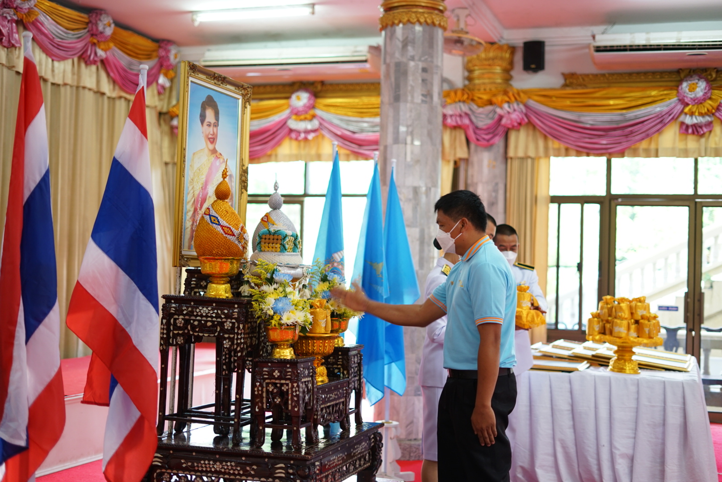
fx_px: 1003
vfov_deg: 27.0
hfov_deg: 39.6
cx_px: 361
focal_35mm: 50
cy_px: 241
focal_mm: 50
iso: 400
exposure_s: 1/50
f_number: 1.8
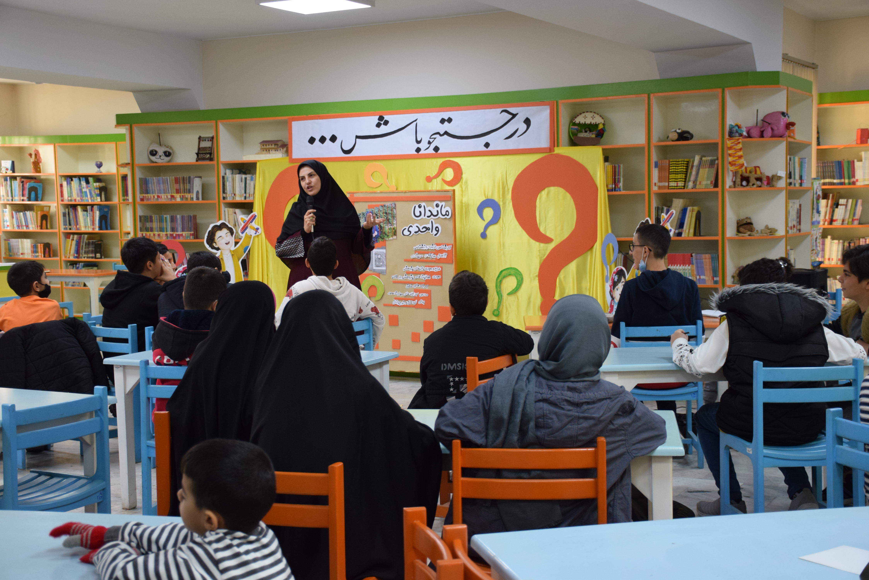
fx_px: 1231
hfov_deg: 38.9
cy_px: 290
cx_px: 434
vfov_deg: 26.5
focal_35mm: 51
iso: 1250
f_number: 4.2
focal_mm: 34
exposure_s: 1/60
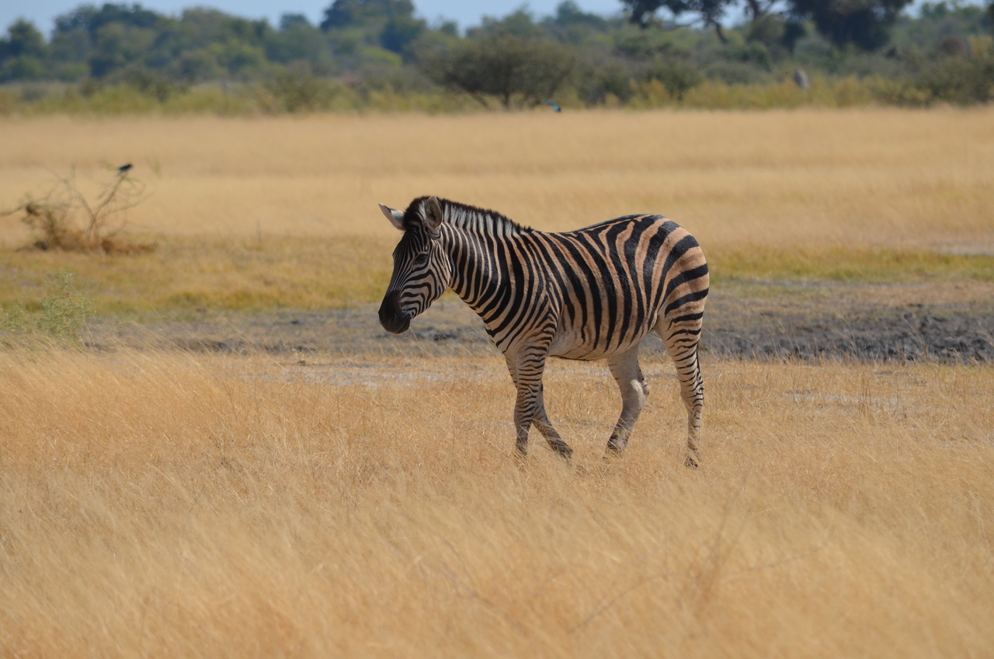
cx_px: 497
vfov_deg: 3.3
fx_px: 11574
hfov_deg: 4.9
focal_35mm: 420
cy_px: 330
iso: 200
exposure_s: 1/800
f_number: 7.1
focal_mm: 280
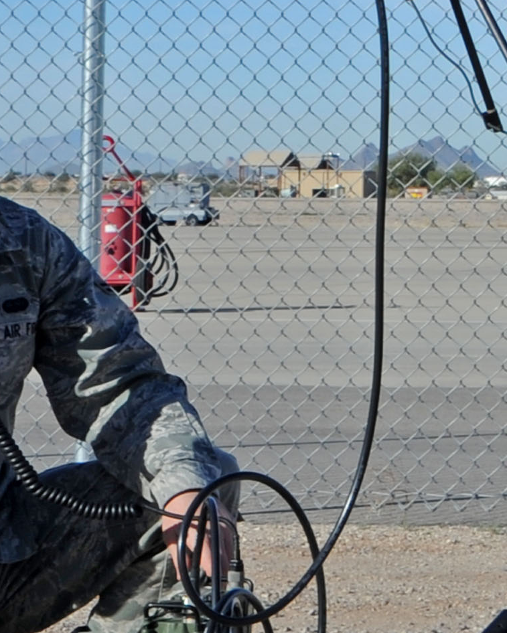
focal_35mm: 135
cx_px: 952
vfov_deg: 14.2
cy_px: 134
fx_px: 2532
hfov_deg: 10.6
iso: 200
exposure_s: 1/160
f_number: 16
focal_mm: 32
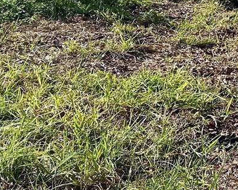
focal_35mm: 103
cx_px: 274
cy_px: -1
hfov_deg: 17.9
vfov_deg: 14.7
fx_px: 725
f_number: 1.5
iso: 50
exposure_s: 1/2841
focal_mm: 5.7
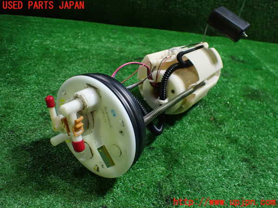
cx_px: 139
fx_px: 241
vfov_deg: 46.8
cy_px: 104
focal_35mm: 30
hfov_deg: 60.0
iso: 800
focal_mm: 5.4
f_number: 2.3
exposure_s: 1/100
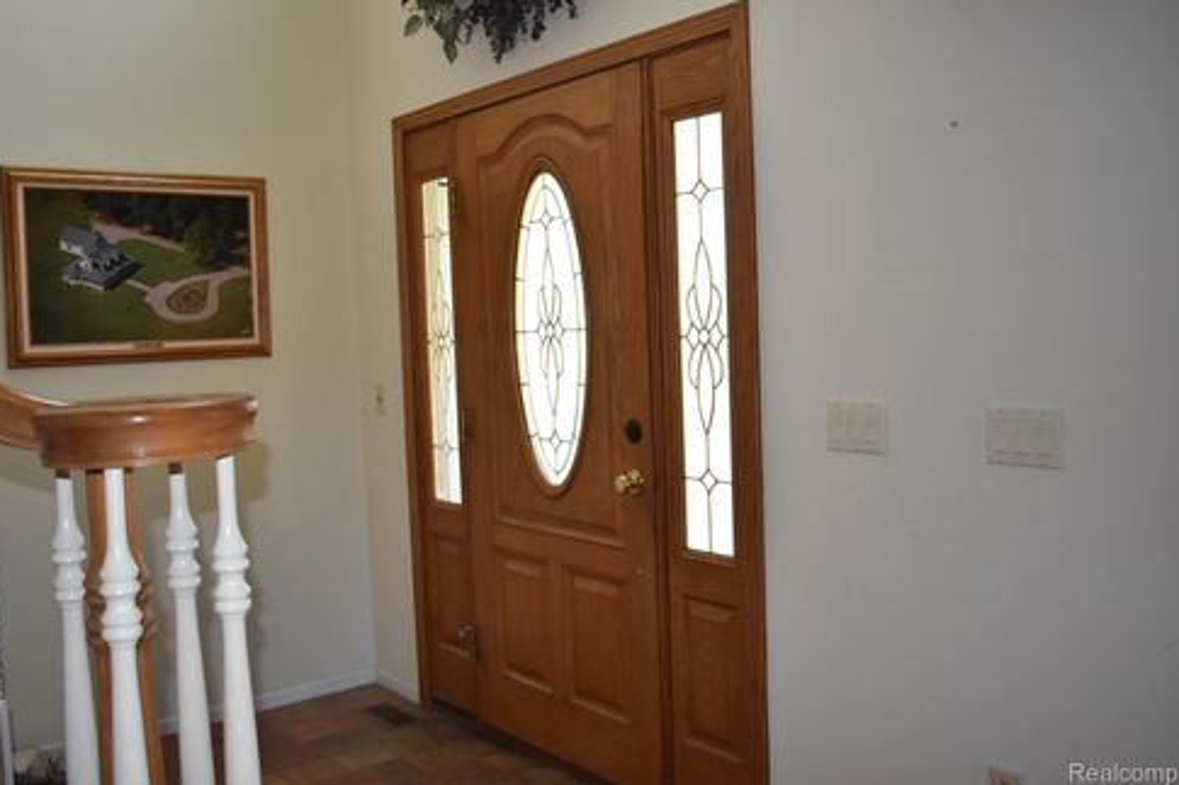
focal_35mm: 34
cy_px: 385
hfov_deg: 55.8
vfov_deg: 38.9
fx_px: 1113
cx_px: 579
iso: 800
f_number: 4.5
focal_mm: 22
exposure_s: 1/200
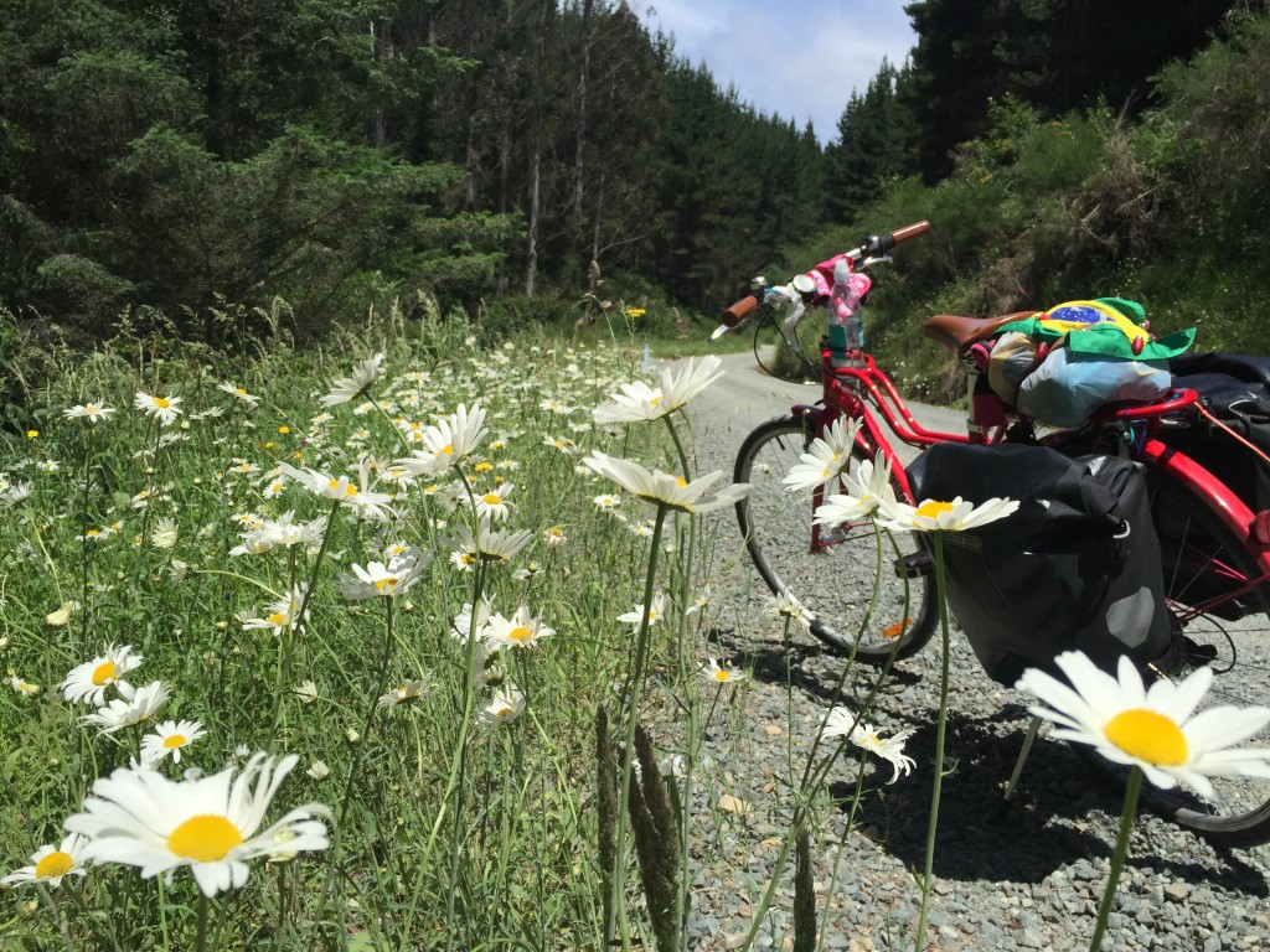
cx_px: 635
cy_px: 476
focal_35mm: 29
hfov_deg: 61.7
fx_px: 1064
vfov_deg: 48.2
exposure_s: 1/3968
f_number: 2.2
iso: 32
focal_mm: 4.15
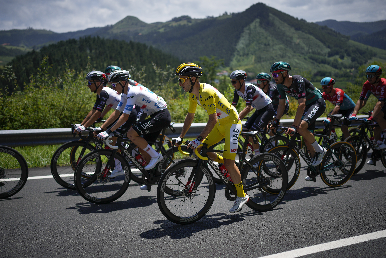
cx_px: 193
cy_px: 129
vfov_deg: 37.9
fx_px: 375
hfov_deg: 54.4
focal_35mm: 35
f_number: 1.4
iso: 100
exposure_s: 1/6400
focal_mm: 35
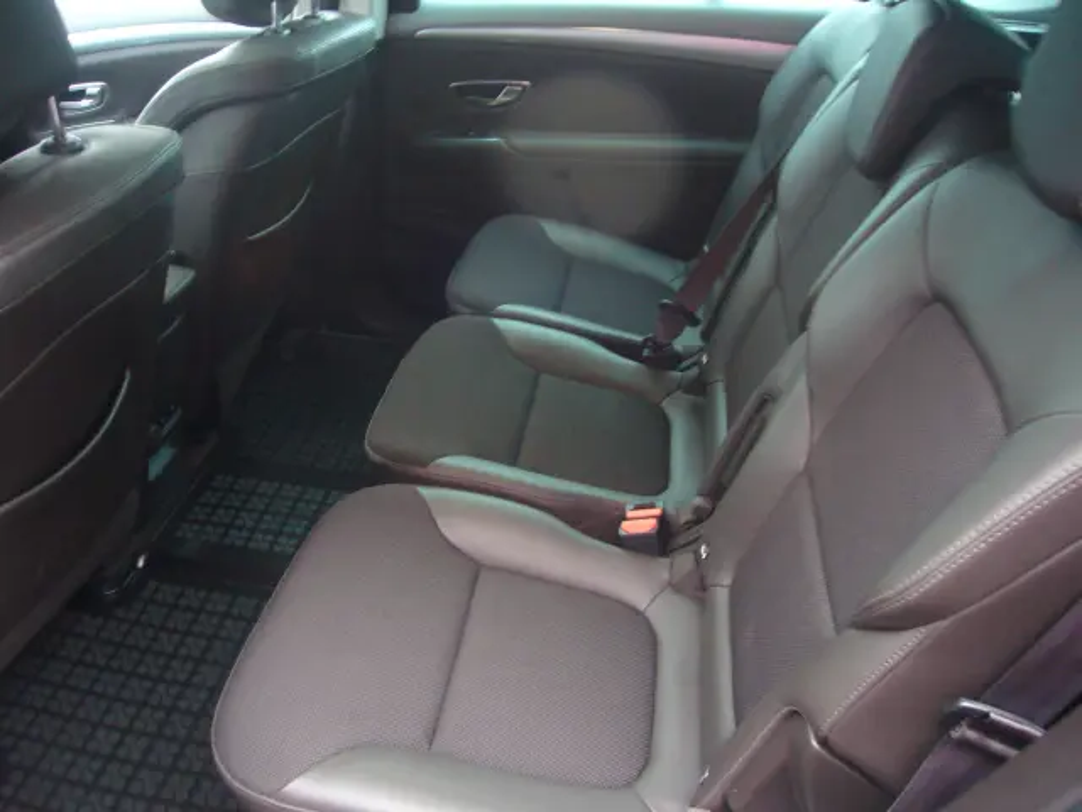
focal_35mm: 28
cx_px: 541
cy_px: 406
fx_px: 875
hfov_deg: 63.4
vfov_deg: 49.7
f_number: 2.8
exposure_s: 1/8
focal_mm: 4.6
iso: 200
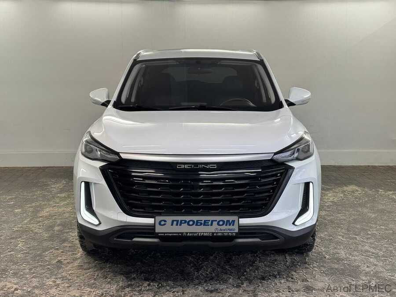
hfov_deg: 39.7
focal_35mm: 48
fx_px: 549
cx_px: 198
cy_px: 148
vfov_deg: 30.3
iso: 50
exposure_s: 1/121
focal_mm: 6.76
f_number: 1.78
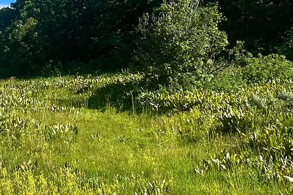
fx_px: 472
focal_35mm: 58
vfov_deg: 23.0
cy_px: 37
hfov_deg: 33.4
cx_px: 53
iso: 32
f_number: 1.8
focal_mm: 1.57
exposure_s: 1/1107
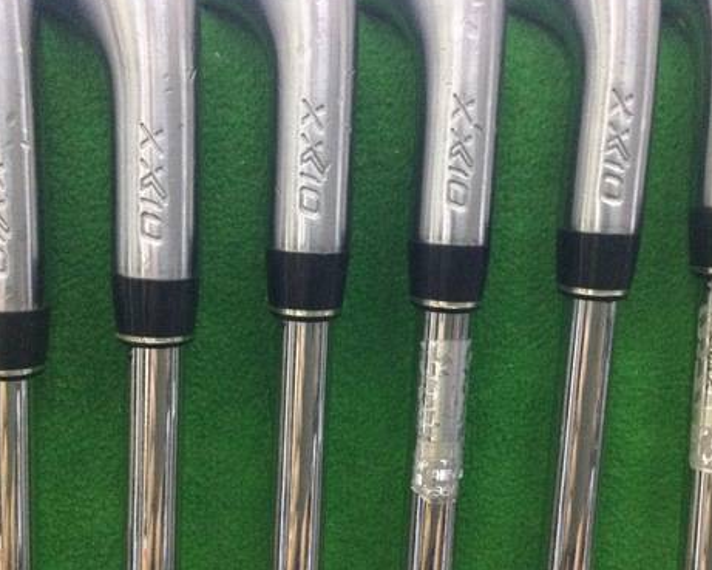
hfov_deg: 43.8
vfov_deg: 35.5
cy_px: 351
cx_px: 366
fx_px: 885
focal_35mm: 42
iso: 200
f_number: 2.4
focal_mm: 3.3
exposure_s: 1/30
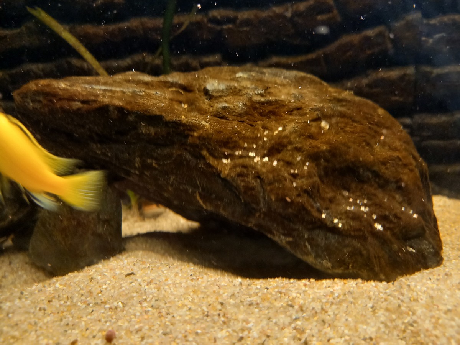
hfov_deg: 69.4
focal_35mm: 25
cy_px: 172
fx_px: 332
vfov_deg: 54.9
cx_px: 230
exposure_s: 1/33
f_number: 1.8
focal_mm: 4.65
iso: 320
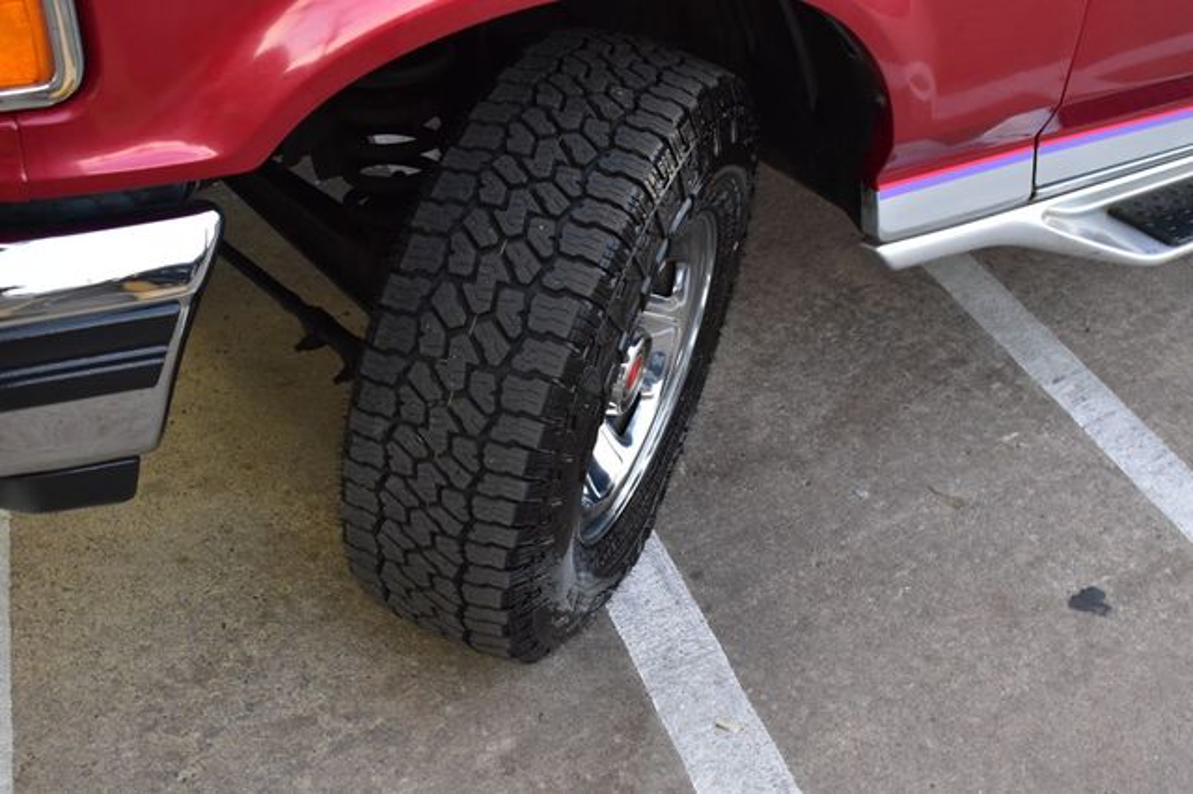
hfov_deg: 47.9
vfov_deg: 33.0
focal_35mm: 40
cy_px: 397
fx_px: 1341
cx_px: 596
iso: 1600
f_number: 6.3
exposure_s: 1/15
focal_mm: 27
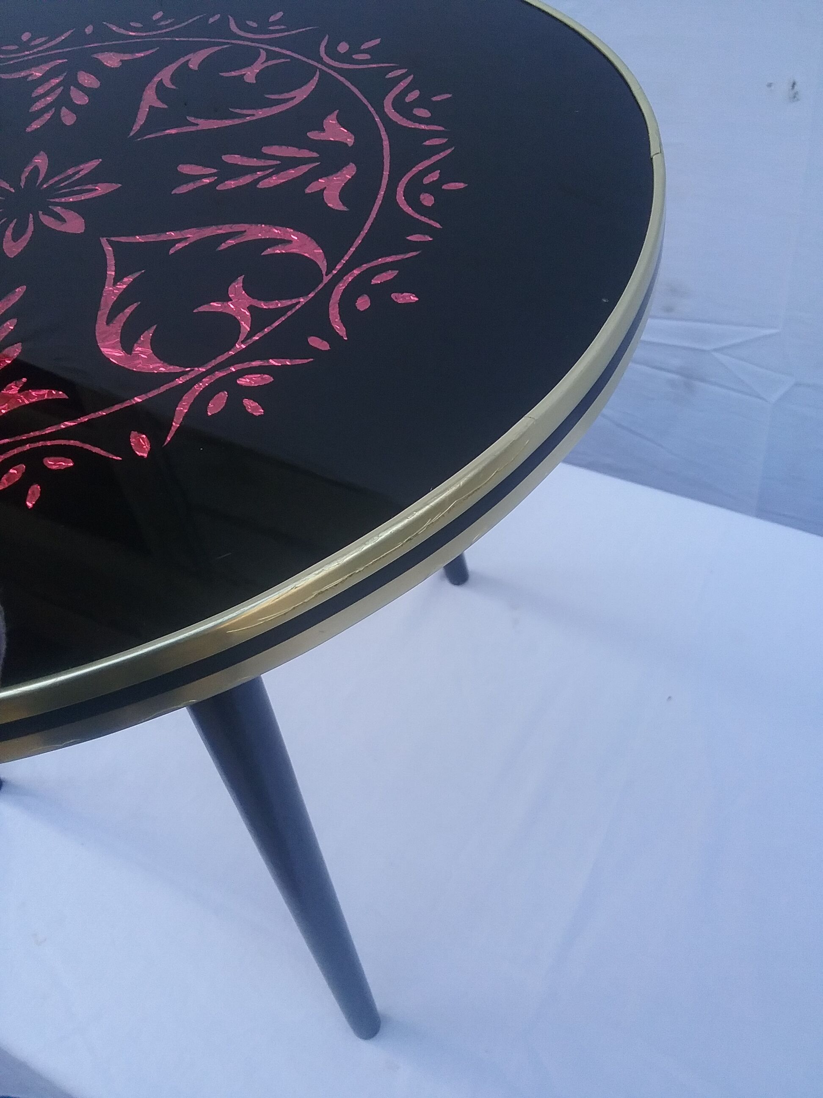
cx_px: 412
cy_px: 549
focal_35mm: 31
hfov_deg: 45.4
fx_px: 983
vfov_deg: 58.4
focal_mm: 3.3
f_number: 2.2
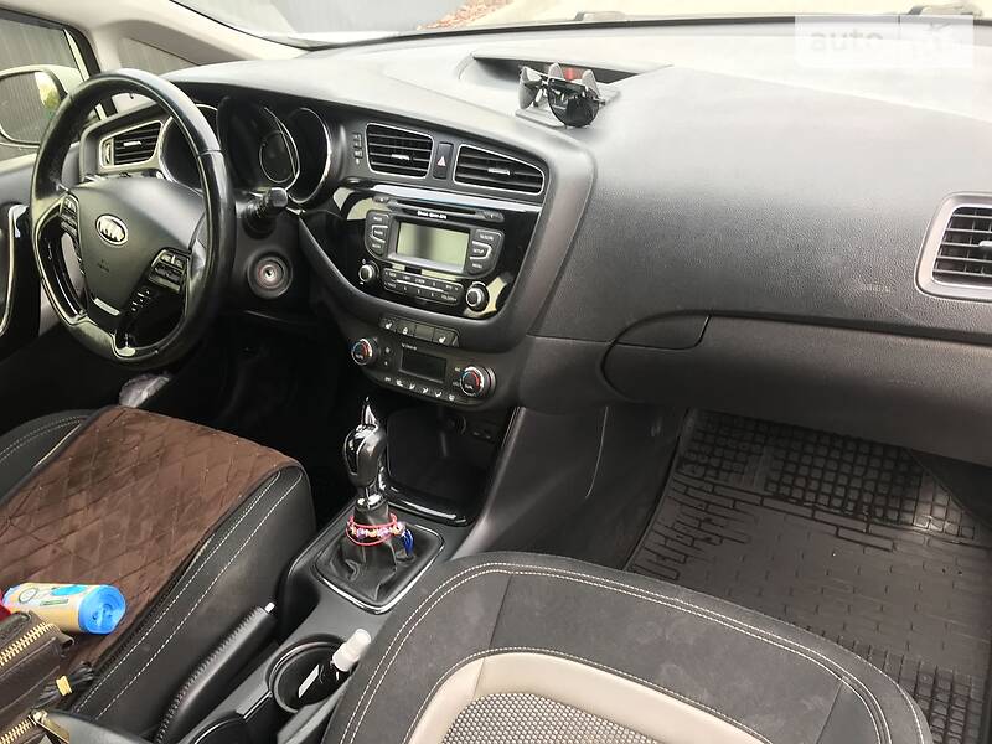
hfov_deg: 63.4
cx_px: 496
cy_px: 372
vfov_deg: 49.7
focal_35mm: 28
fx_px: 802
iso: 25
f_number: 1.8
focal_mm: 4
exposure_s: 1/50
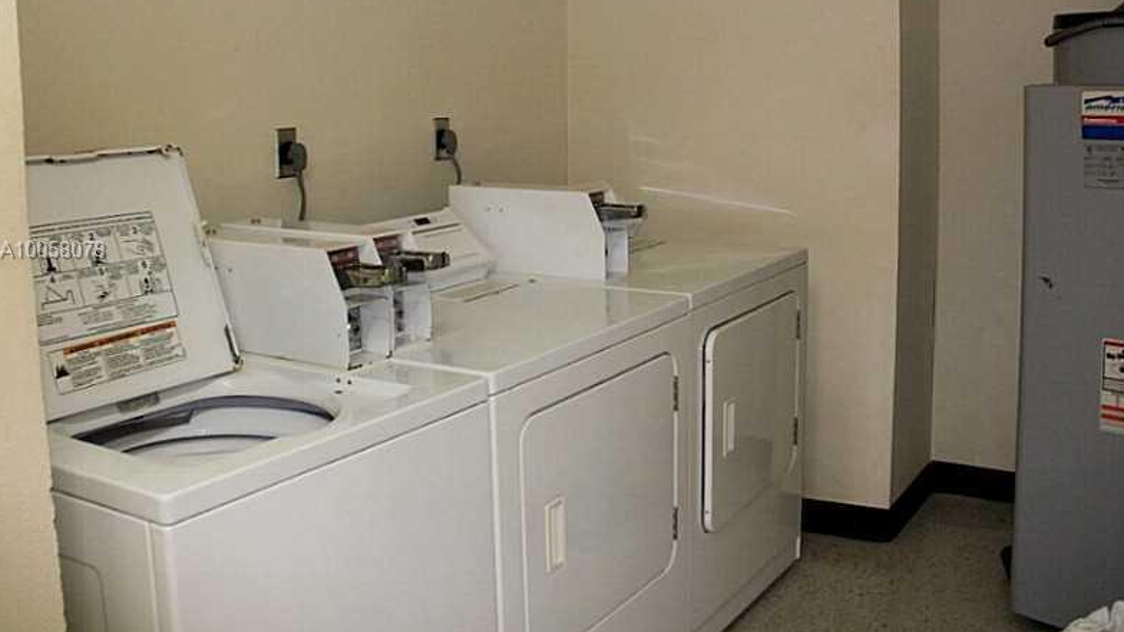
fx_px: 1192
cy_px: 252
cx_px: 568
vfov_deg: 29.6
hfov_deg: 50.5
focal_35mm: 40
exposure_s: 1/30
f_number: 3.5
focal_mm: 6.3
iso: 125
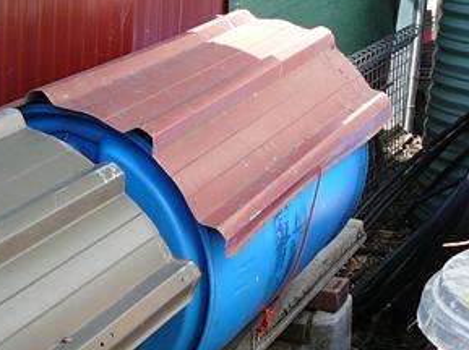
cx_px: -23
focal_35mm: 97
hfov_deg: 19.5
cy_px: 382
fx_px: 1313
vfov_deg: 14.8
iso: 80
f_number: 2.8
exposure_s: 1/160
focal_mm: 5.2
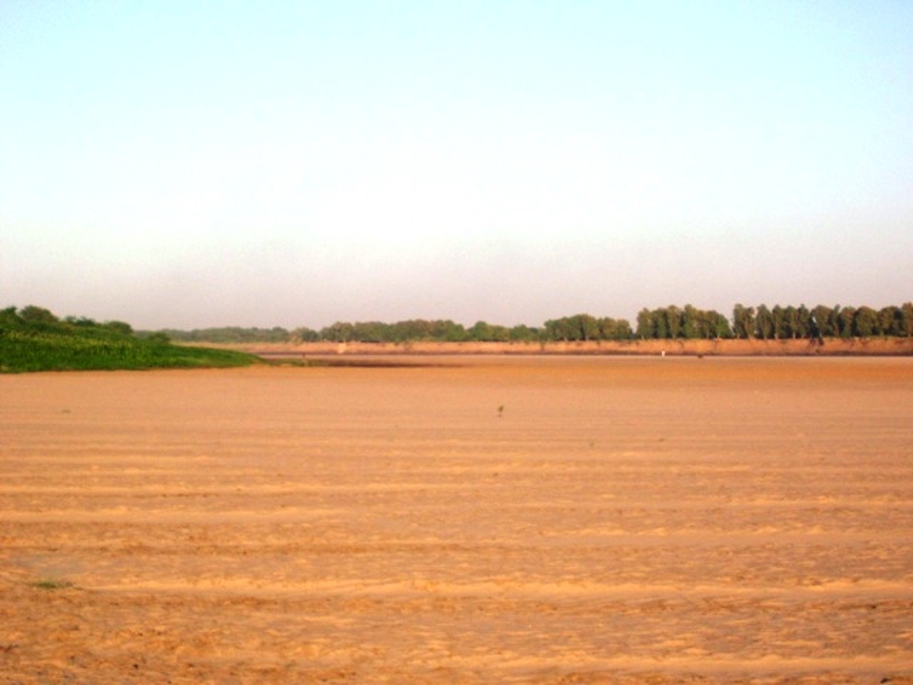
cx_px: 456
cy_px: 342
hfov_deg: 18.2
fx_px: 2849
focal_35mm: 108
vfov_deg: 13.7
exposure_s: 1/750
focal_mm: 18
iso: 80
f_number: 4.6
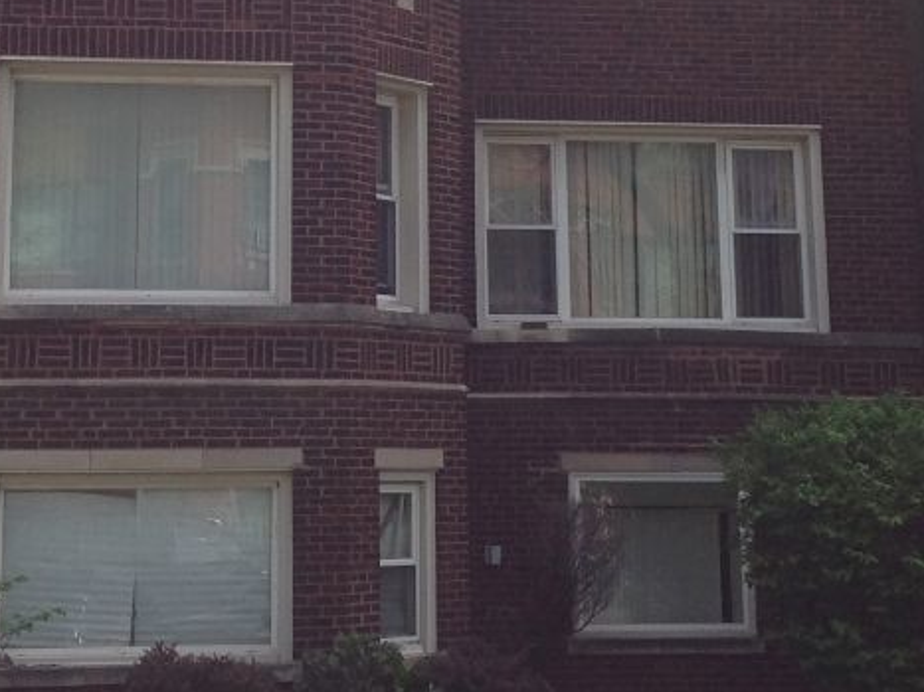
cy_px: 8
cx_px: 372
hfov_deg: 20.2
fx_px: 2589
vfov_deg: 15.0
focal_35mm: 97
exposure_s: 1/975
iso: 50
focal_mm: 4.28
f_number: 2.4
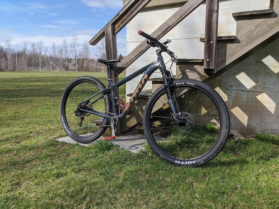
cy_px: 104
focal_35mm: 27
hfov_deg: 65.3
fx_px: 218
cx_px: 140
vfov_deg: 51.4
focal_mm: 4.44
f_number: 1.8
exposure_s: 1/2597
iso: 60
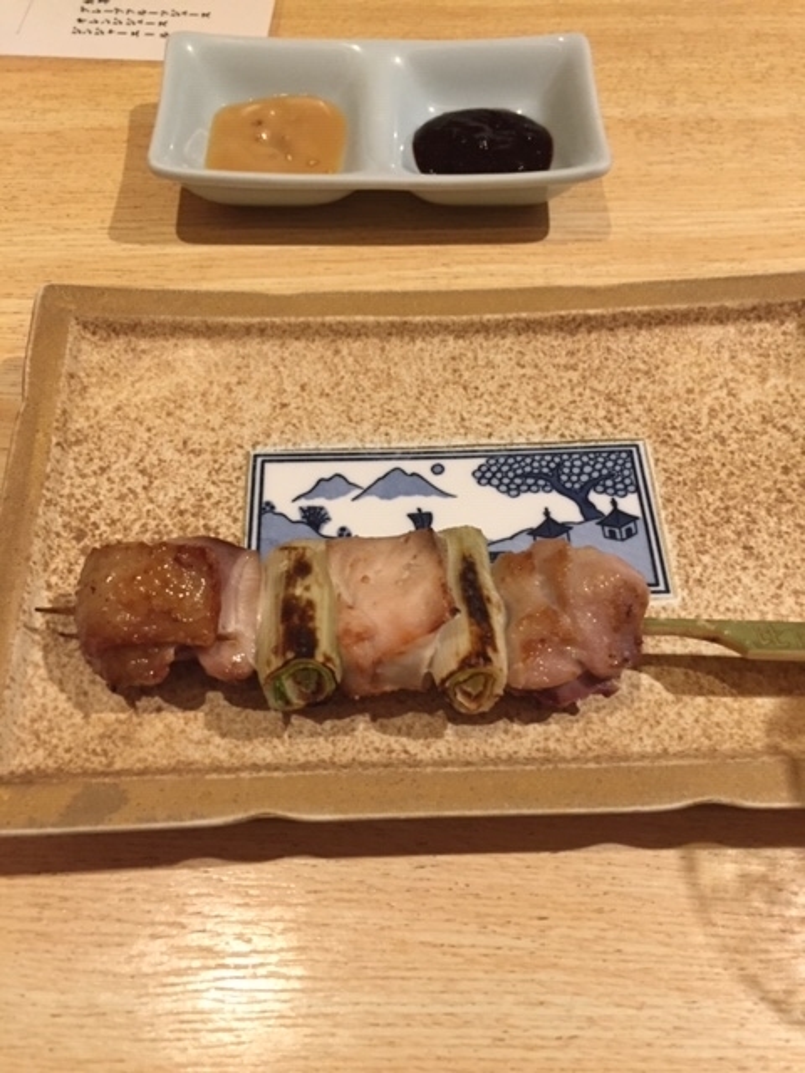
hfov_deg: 48.2
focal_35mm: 29
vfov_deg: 61.7
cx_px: 402
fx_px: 899
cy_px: 536
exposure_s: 1/33
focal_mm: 4.15
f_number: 2.2
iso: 250
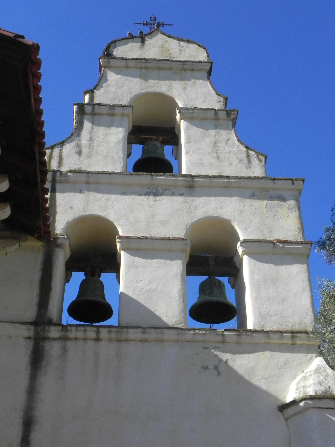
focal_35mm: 58
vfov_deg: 33.2
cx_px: 168
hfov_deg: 25.2
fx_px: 748
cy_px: 224
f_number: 7.1
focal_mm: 10.3
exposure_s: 1/366
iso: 160
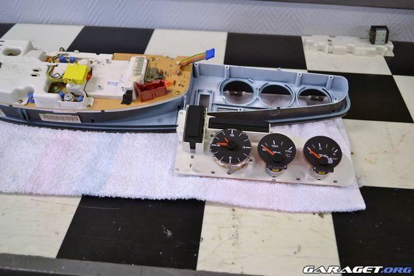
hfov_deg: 49.5
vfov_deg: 34.2
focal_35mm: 39
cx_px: 207
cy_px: 138
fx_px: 449
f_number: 4.2
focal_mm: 26
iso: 100
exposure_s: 1/8
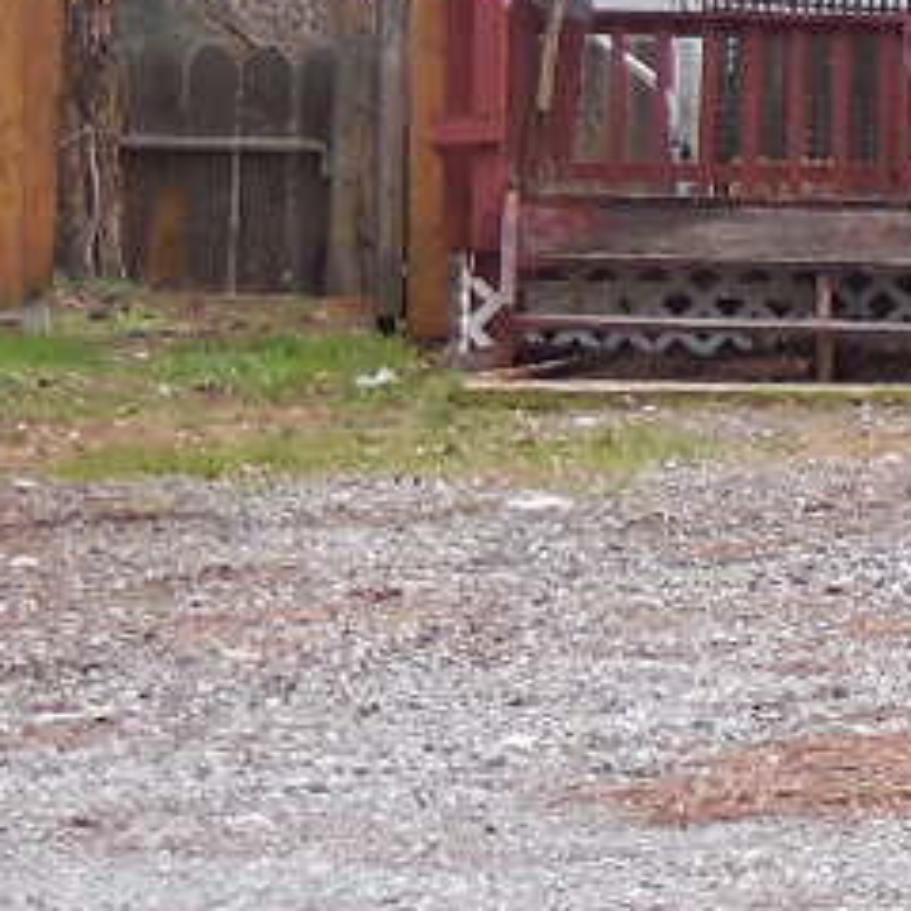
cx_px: 2817
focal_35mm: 271
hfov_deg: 6.0
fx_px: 8069
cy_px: -209
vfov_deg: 6.4
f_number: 3.8
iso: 125
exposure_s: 1/50
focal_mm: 8.2
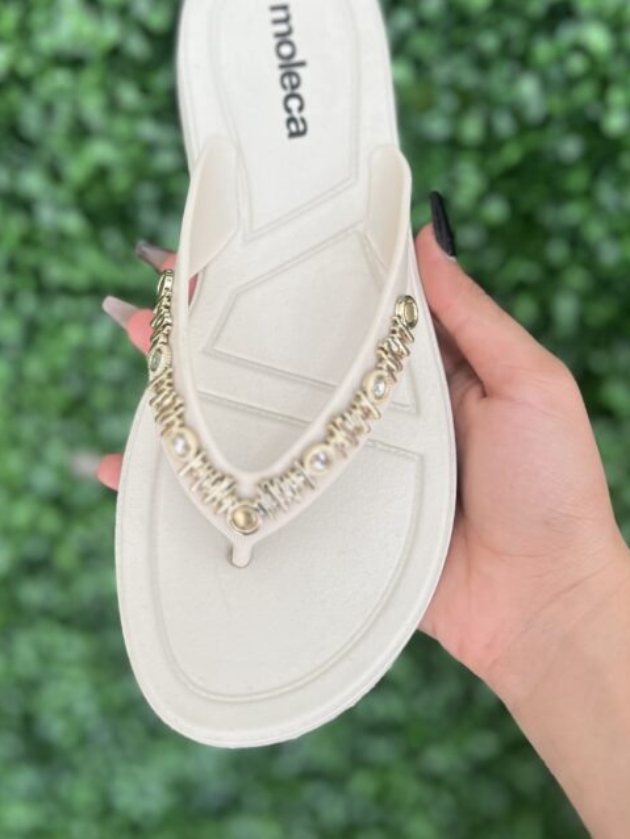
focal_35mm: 38
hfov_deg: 37.7
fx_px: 922
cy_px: 256
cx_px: 287
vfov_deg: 47.8
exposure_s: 1/120
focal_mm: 5.7
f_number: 1.5
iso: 64
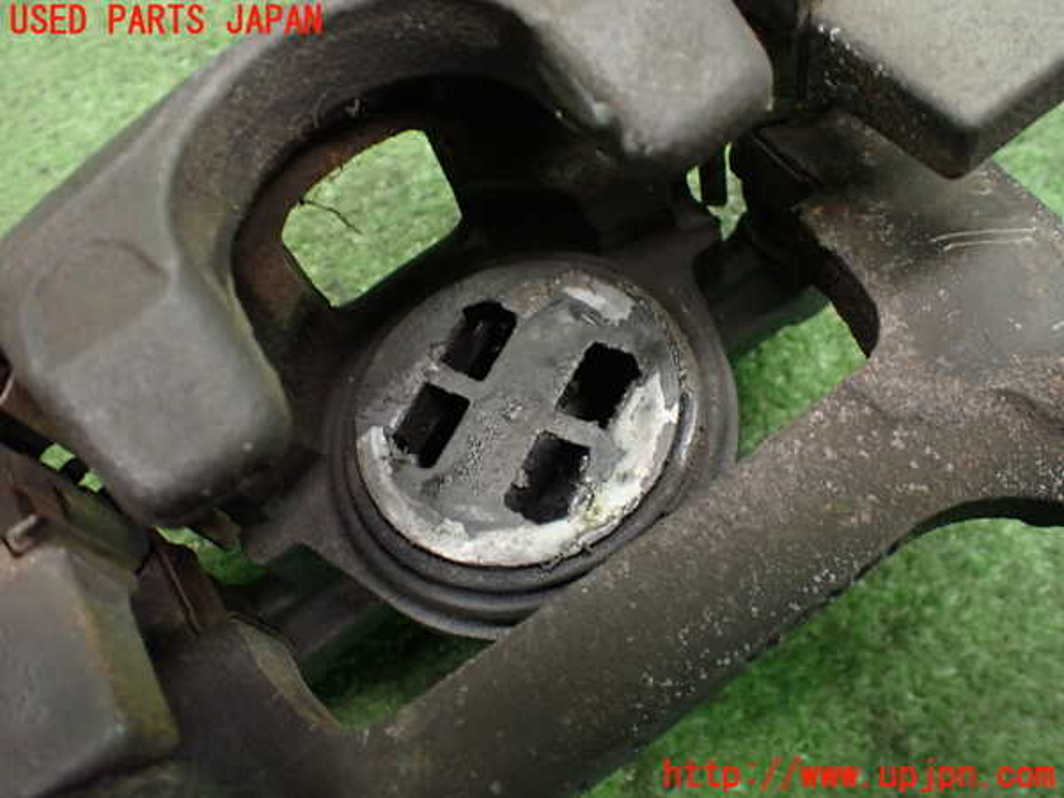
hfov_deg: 60.0
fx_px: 922
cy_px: 399
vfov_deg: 46.8
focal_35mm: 30
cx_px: 532
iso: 800
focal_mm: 5.4
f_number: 2.3
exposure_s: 1/50
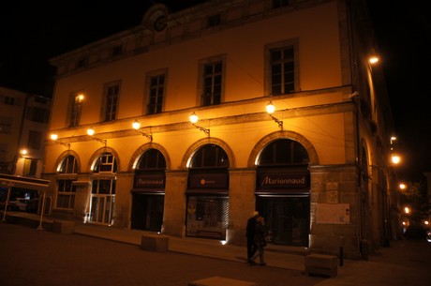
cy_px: 143
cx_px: 216
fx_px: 323
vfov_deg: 47.8
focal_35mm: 27
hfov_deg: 67.5
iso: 500
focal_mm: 18
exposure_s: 1/30
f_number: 3.5
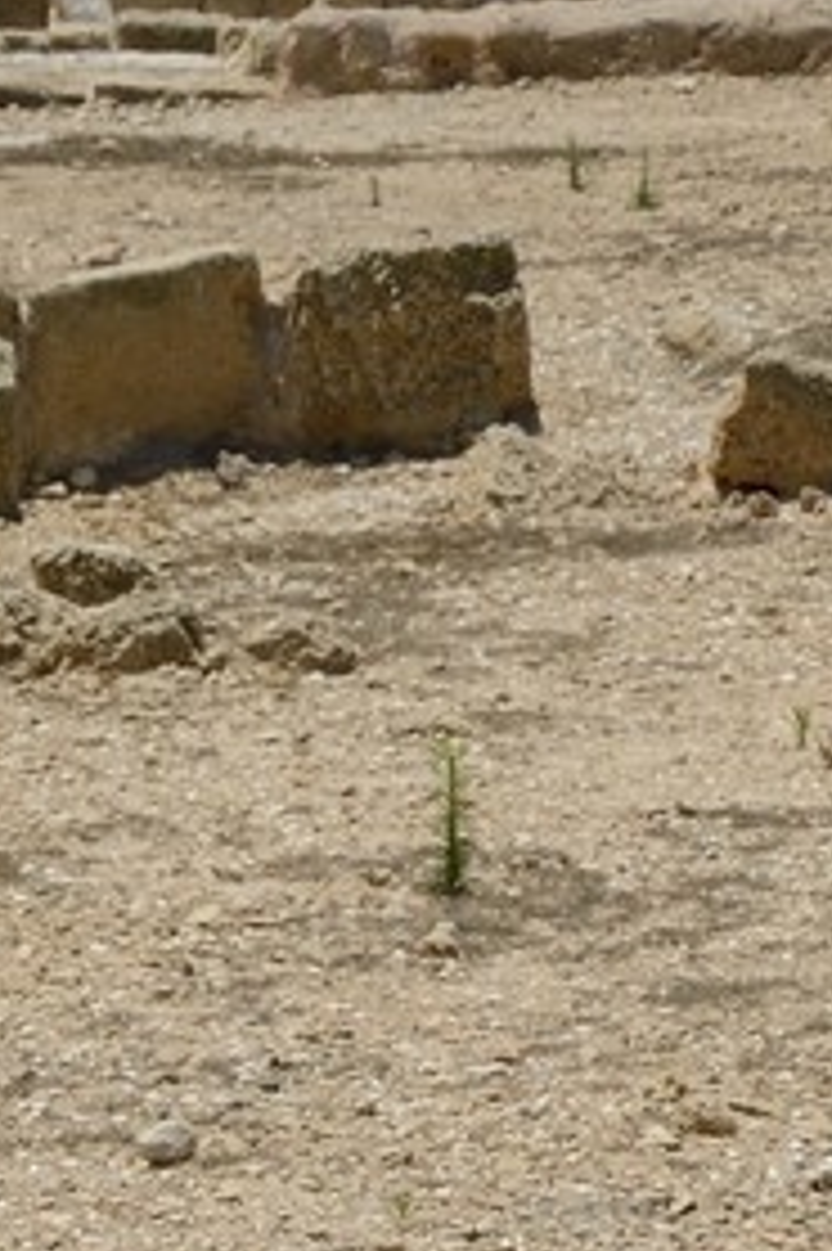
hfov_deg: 6.6
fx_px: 7184
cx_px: -4
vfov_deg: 8.9
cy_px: 3114
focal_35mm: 207
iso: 100
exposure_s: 1/200
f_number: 14
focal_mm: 36
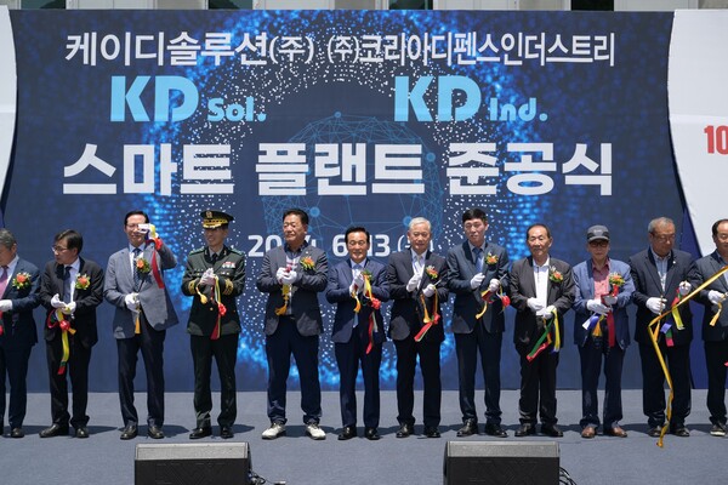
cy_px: 242
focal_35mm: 54
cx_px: 364
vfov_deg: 25.1
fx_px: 1092
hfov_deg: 36.9
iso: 100
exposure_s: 1/320
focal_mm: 54
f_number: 7.1
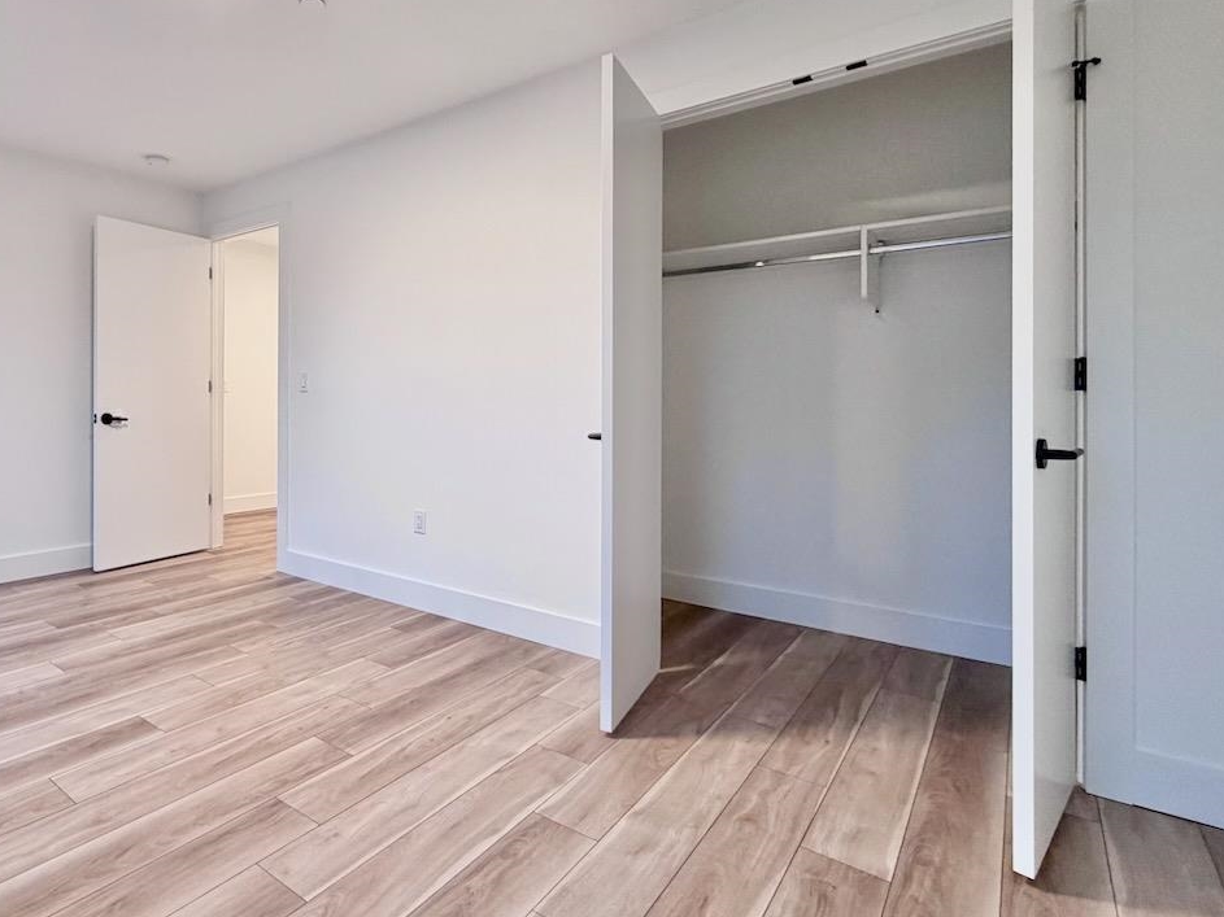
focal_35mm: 19
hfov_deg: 81.6
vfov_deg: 68.4
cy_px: 398
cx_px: 401
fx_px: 672
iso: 200
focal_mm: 2.22
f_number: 2.2
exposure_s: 1/60
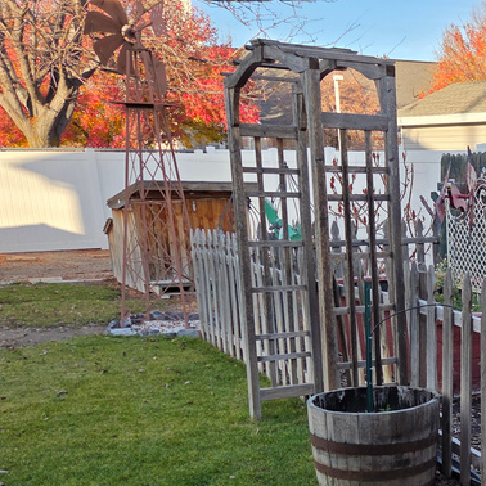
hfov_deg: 27.7
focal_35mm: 55
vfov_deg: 30.1
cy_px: 409
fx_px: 874
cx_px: 566
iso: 80
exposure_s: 1/1325
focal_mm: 5.4
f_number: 1.8
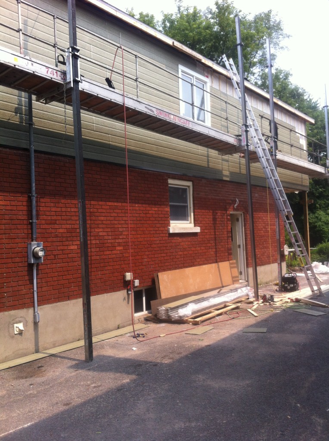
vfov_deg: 52.7
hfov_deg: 40.6
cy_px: 220
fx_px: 445
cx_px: 164
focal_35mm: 35
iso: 80
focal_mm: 3.85
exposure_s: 1/591
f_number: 2.8
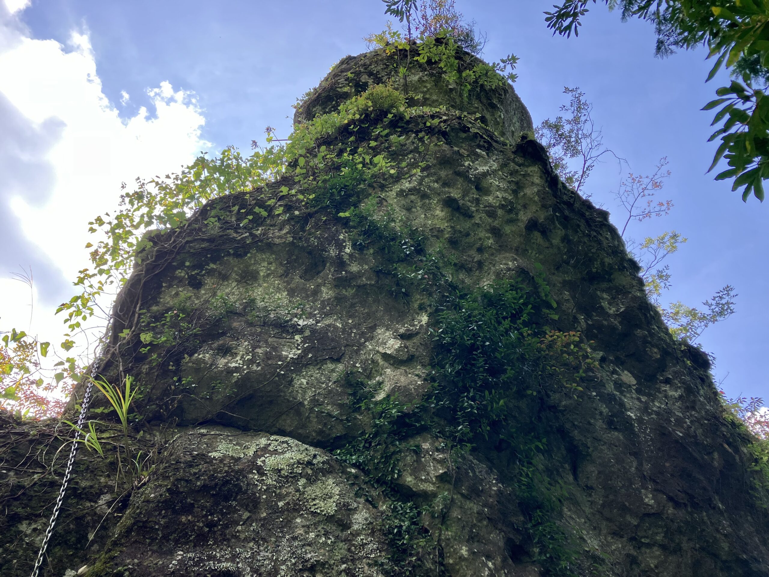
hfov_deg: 63.4
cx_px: 384
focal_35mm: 28
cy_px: 288
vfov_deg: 49.7
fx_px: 622
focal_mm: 3.99
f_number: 1.8
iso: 32
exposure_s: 1/486
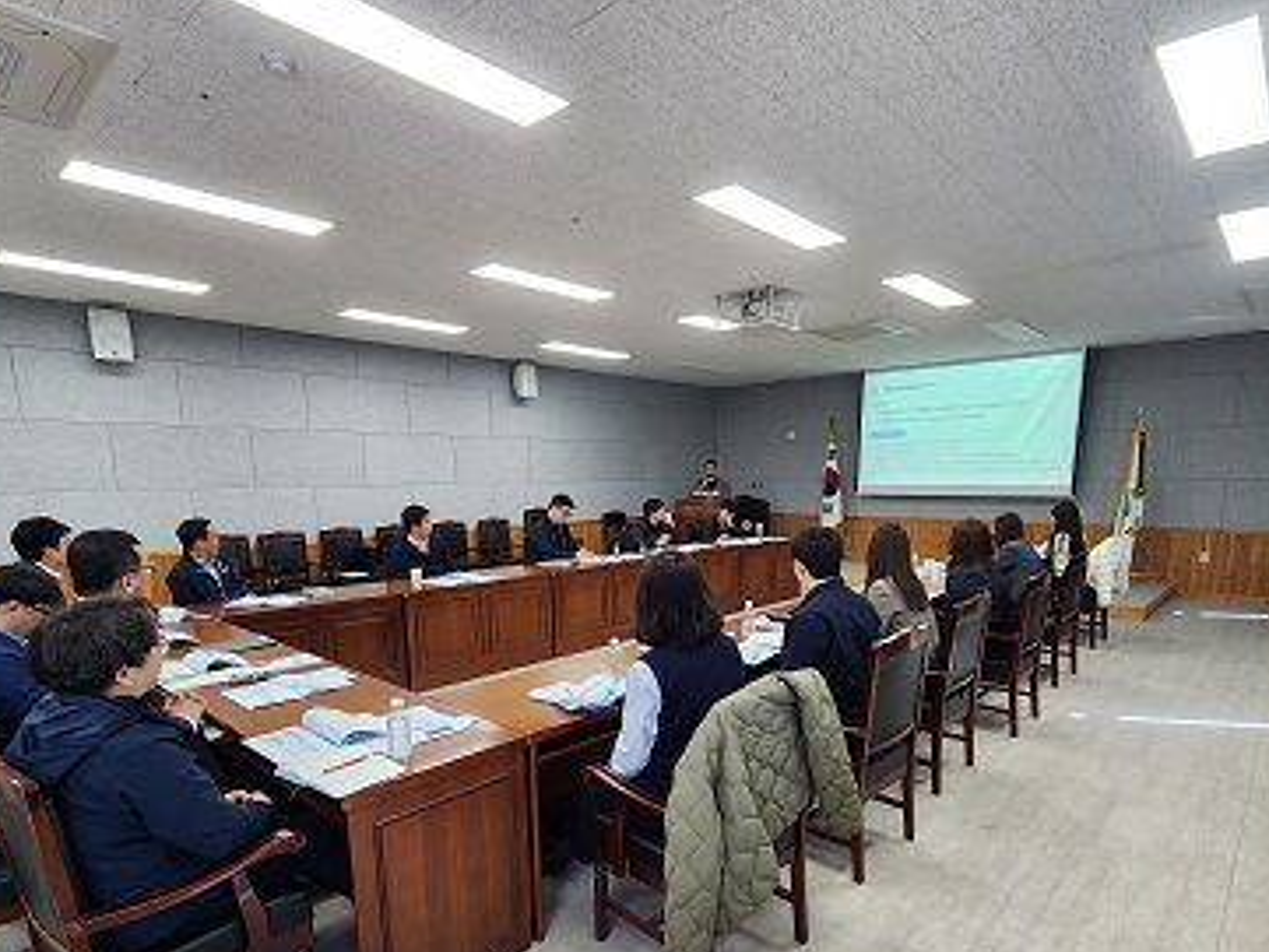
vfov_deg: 70.0
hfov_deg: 87.7
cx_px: 661
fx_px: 660
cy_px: 617
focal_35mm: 18
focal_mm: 2.2
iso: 100
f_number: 2.2
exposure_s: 1/60
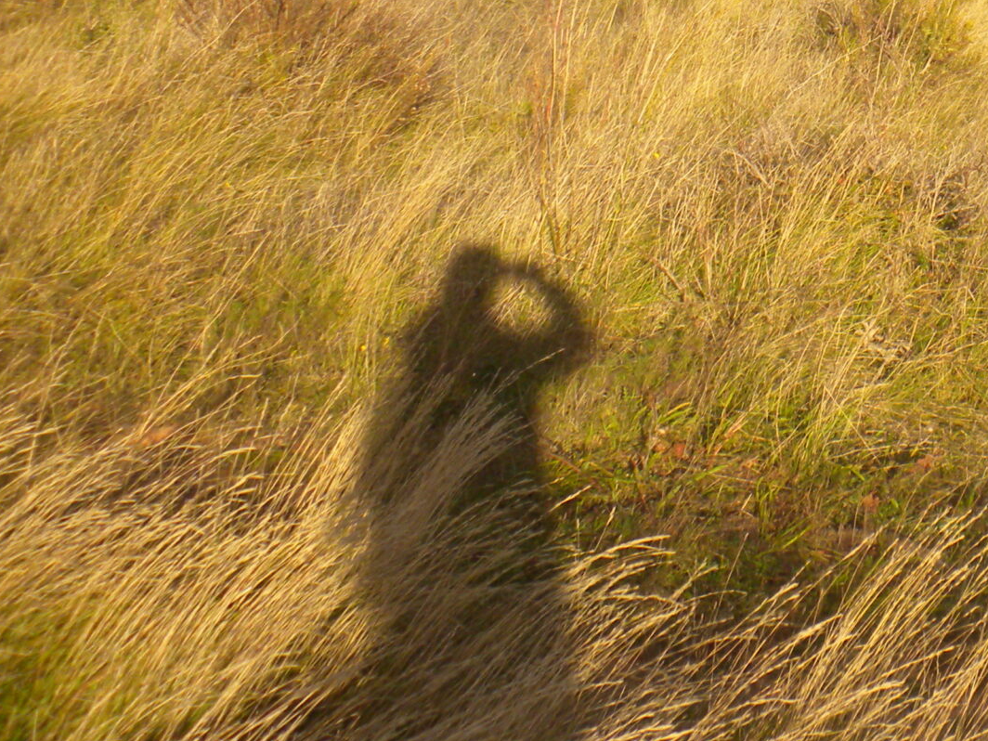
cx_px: 968
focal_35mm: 89
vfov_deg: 16.1
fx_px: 2540
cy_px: -80
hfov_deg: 21.3
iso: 64
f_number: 3.5
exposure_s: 1/447
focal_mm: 6.6
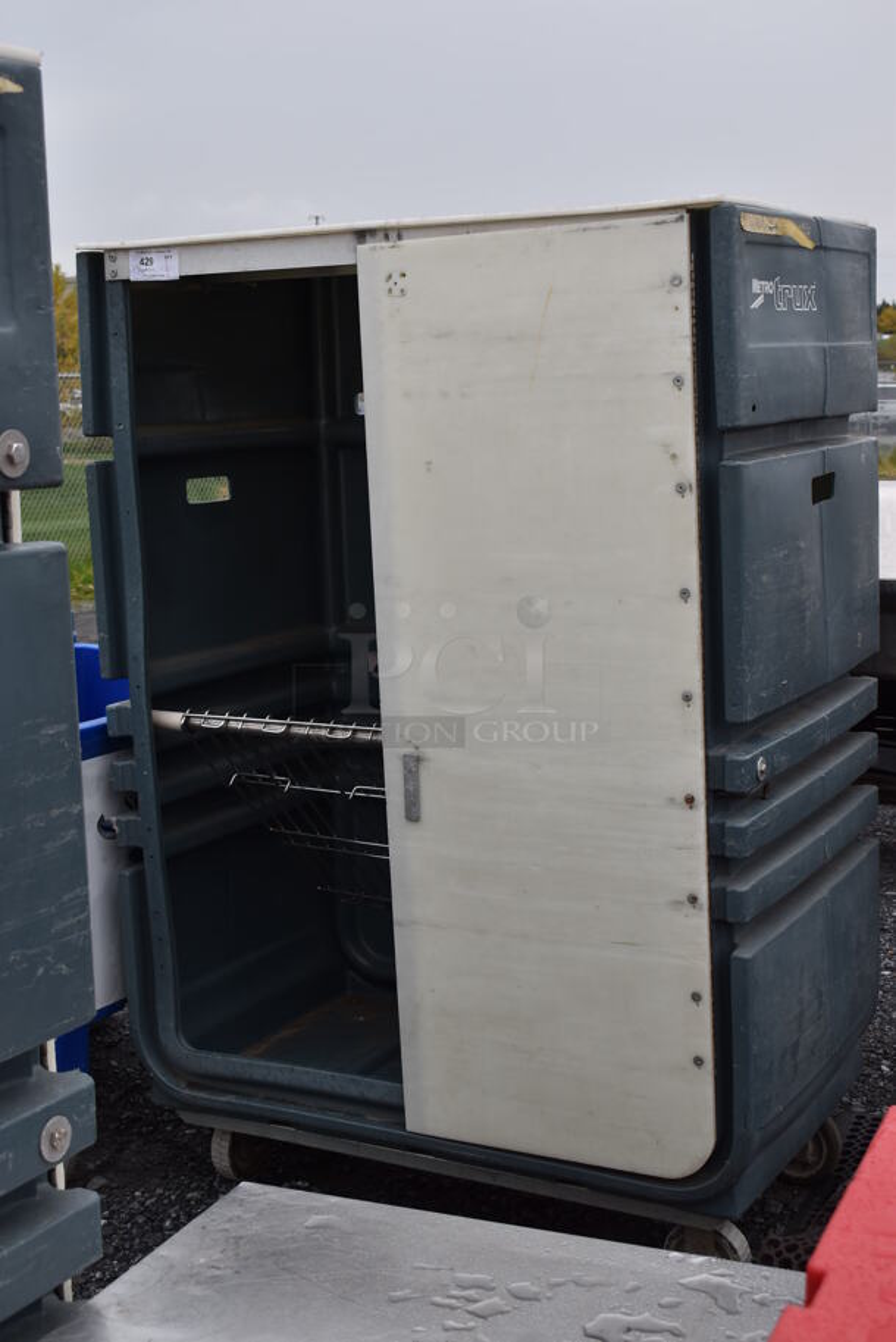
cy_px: 671
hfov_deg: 28.1
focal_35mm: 48
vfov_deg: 41.1
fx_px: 1789
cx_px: 448
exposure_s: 1/250
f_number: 8
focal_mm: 32
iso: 140
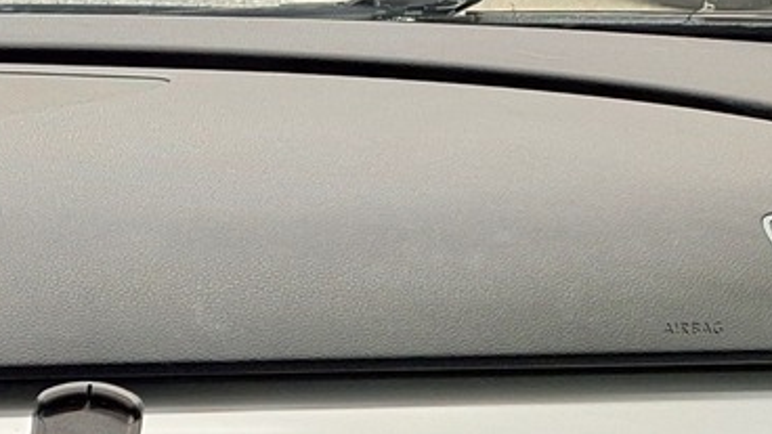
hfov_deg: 18.4
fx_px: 2006
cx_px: -493
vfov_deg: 11.4
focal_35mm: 98
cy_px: 801
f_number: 1.8
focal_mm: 5.54
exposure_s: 1/33
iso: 320
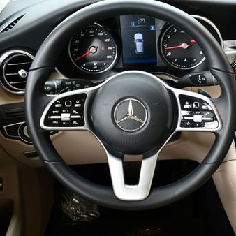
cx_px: 205
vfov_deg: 29.5
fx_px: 447
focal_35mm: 58
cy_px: 124
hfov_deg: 28.6
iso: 560
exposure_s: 1/250
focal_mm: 18
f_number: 3.5
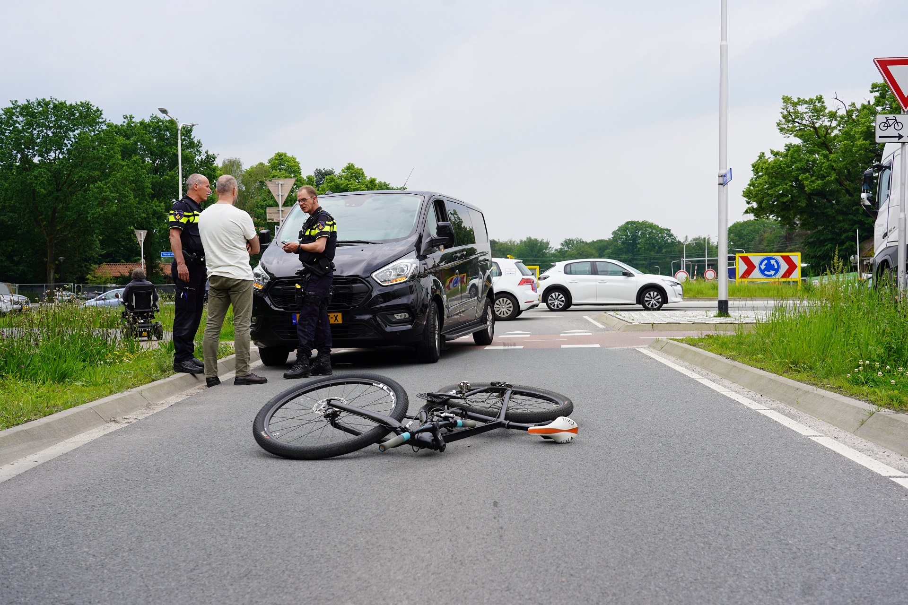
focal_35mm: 37
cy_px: 302
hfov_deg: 51.9
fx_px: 933
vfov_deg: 35.9
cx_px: 454
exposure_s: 1/250
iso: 100
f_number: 5
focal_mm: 37
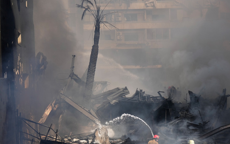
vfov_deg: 16.4
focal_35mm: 79
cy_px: 121
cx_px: 194
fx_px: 495
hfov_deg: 25.5
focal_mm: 41
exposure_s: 1/2000
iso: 400
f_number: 4
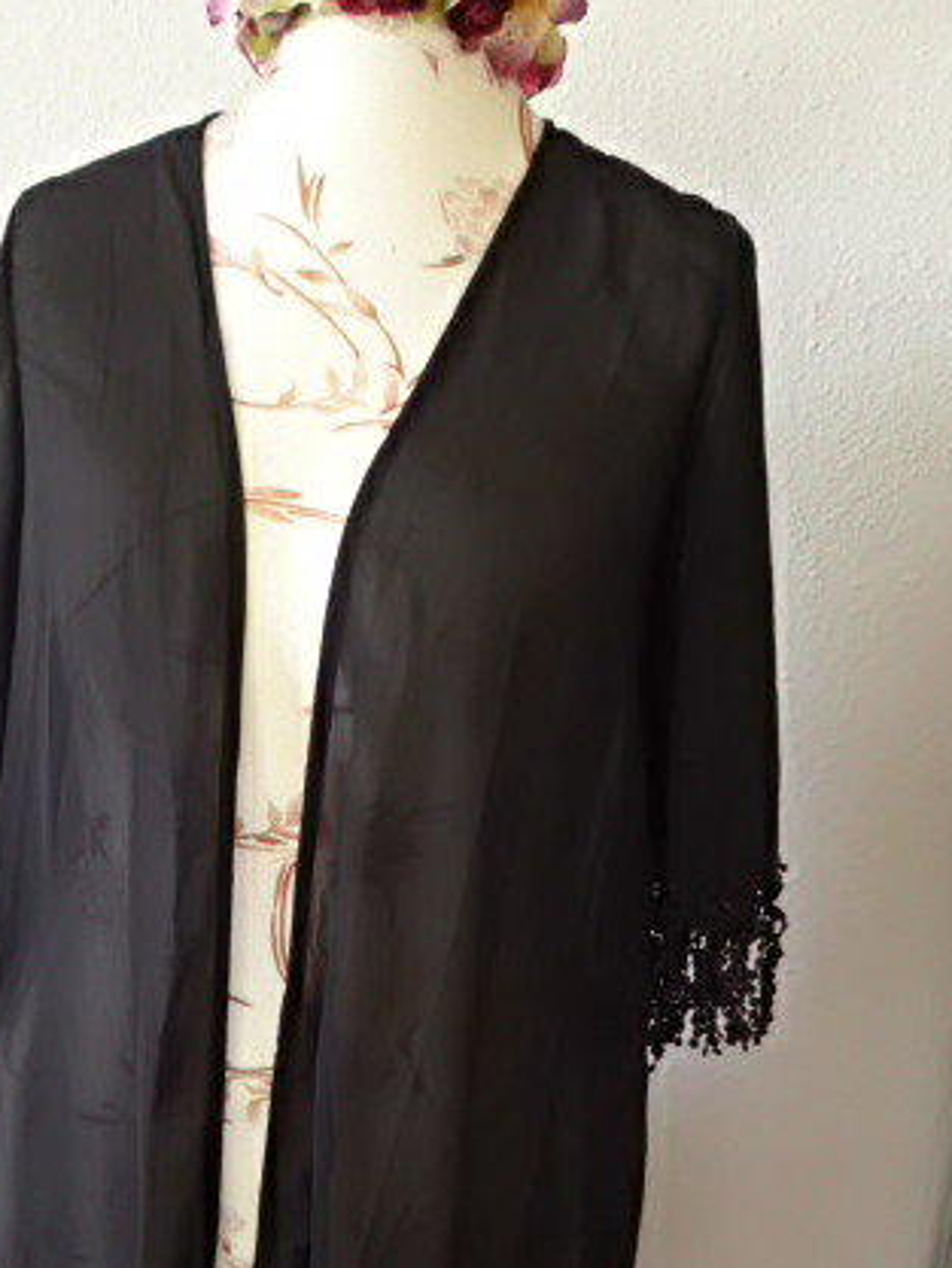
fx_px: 1576
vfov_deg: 43.2
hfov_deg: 33.0
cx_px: 252
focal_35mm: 43
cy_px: 845
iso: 800
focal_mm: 5
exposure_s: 1/40
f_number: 3.1
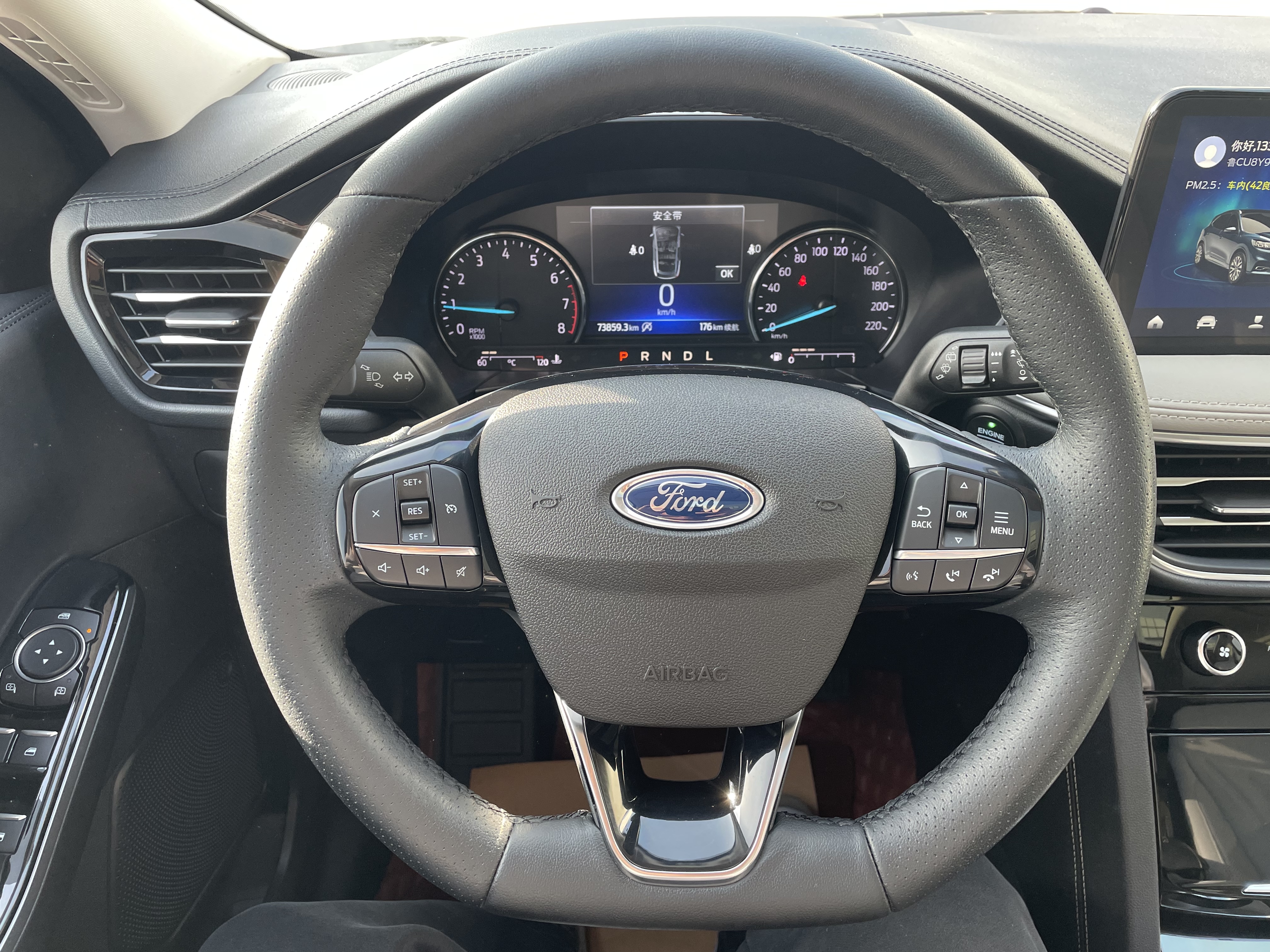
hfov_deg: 67.3
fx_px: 954
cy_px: 476
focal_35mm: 26
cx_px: 635
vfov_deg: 53.1
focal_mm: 4.2
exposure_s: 1/121
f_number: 1.6
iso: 125
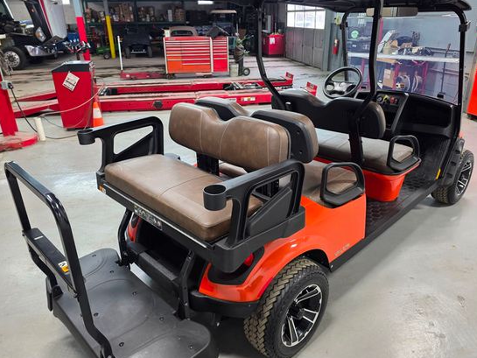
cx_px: 250
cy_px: 180
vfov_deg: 51.4
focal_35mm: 27
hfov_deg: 65.3
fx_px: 372
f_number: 1.7
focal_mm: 6.3
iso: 200
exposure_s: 1/120
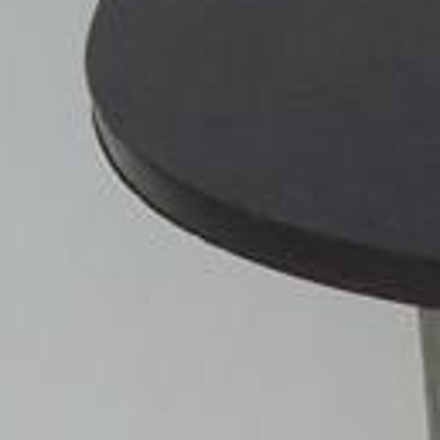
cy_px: 440
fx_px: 2962
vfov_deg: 8.4
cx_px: 667
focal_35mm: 206
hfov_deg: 8.3
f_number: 3
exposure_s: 1/160
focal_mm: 7.6
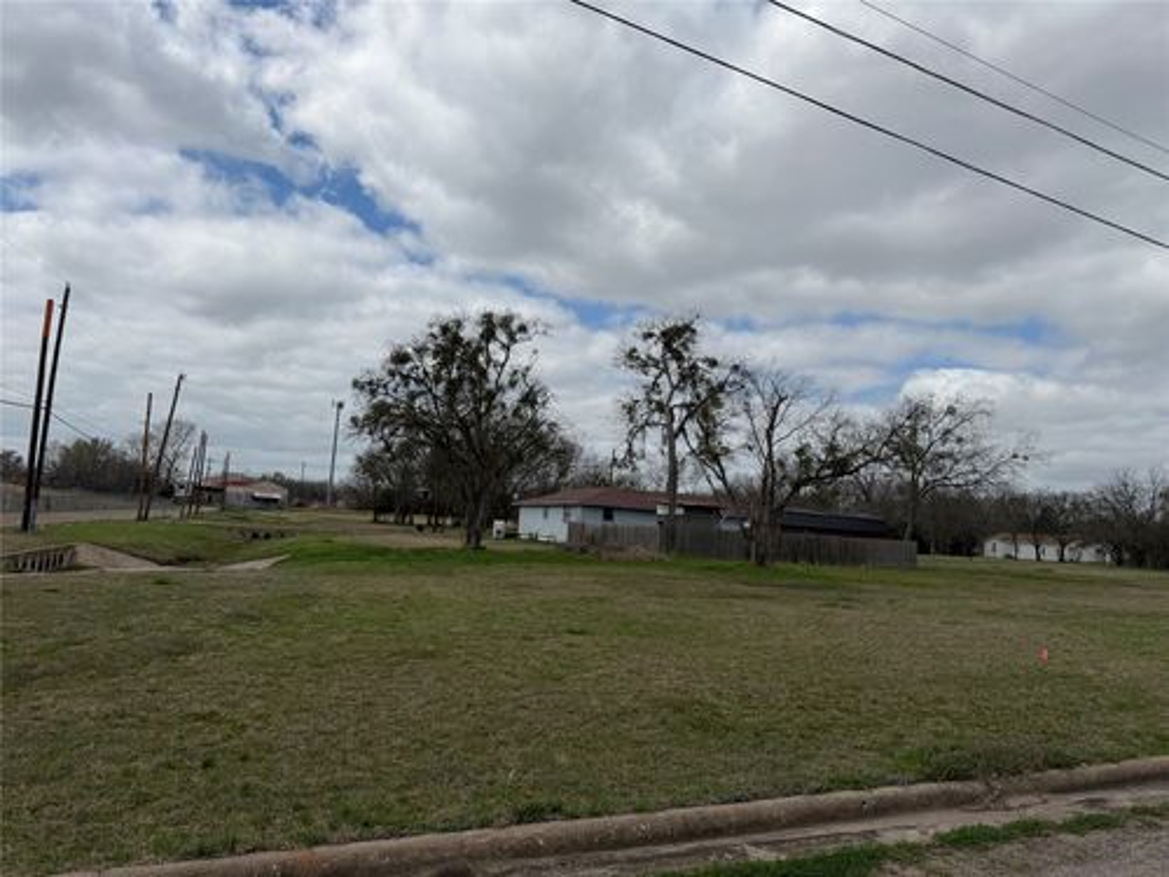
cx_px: 584
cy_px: 438
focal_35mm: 24
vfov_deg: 56.8
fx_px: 810
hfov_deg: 71.6
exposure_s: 1/9091
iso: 80
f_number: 1.78
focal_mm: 6.76
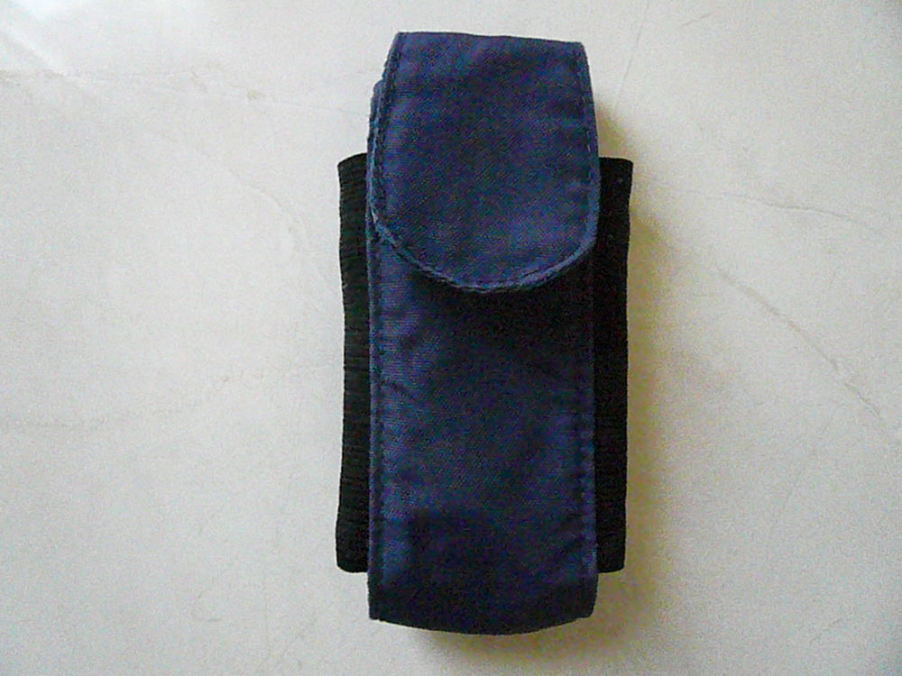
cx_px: 451
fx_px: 730
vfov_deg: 49.7
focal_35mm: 28
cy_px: 338
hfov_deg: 63.4
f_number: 2.8
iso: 3200
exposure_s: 1/400
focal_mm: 4.6
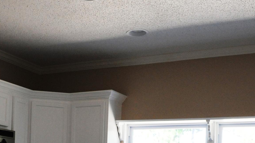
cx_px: 78
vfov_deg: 17.2
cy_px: 196
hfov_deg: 32.0
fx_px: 439
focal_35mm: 65
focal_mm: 24
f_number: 8
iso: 2500
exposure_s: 1/250
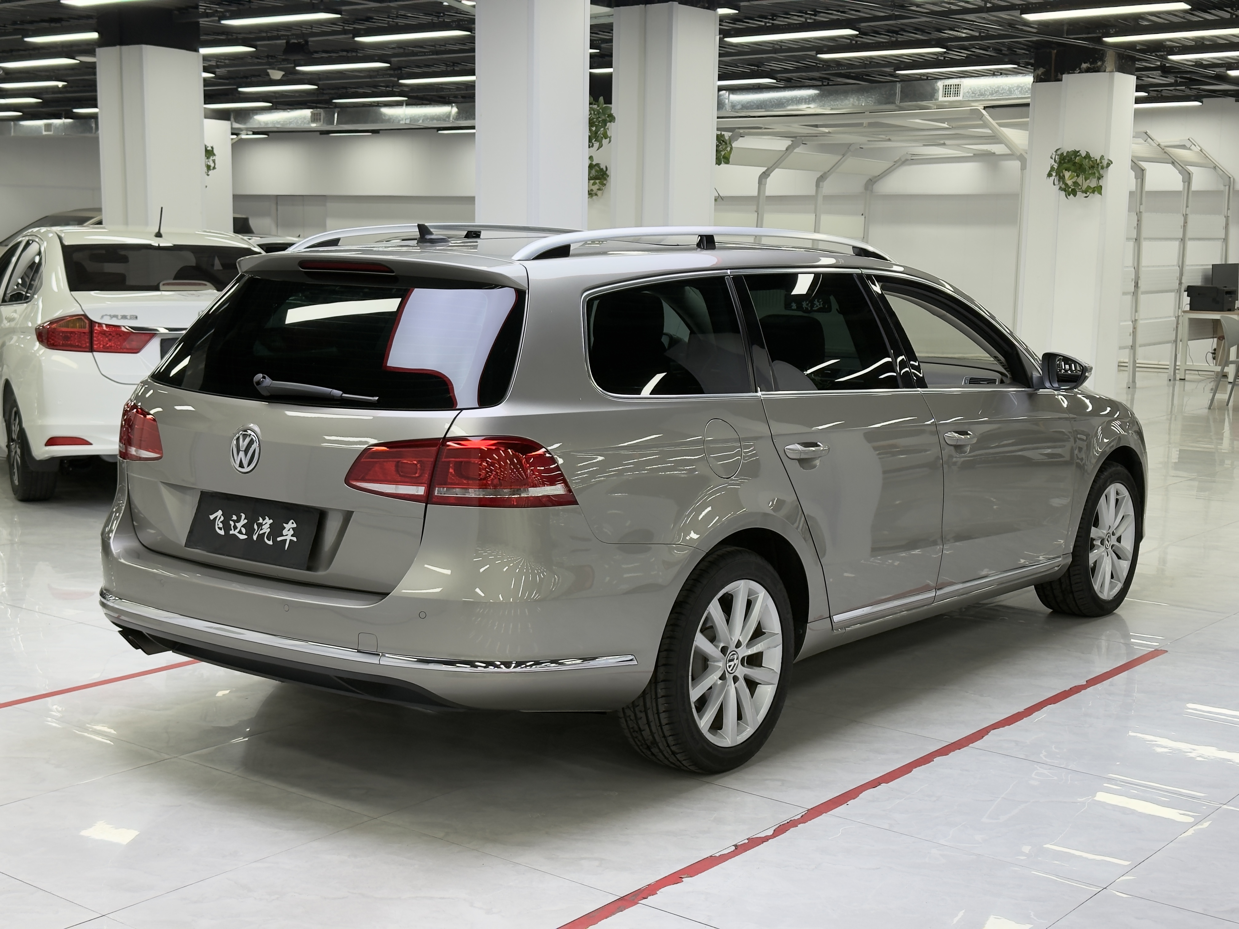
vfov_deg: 30.3
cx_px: 620
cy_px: 464
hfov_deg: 39.7
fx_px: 1718
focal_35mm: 48
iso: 64
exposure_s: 1/100
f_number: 1.78
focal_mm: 6.76
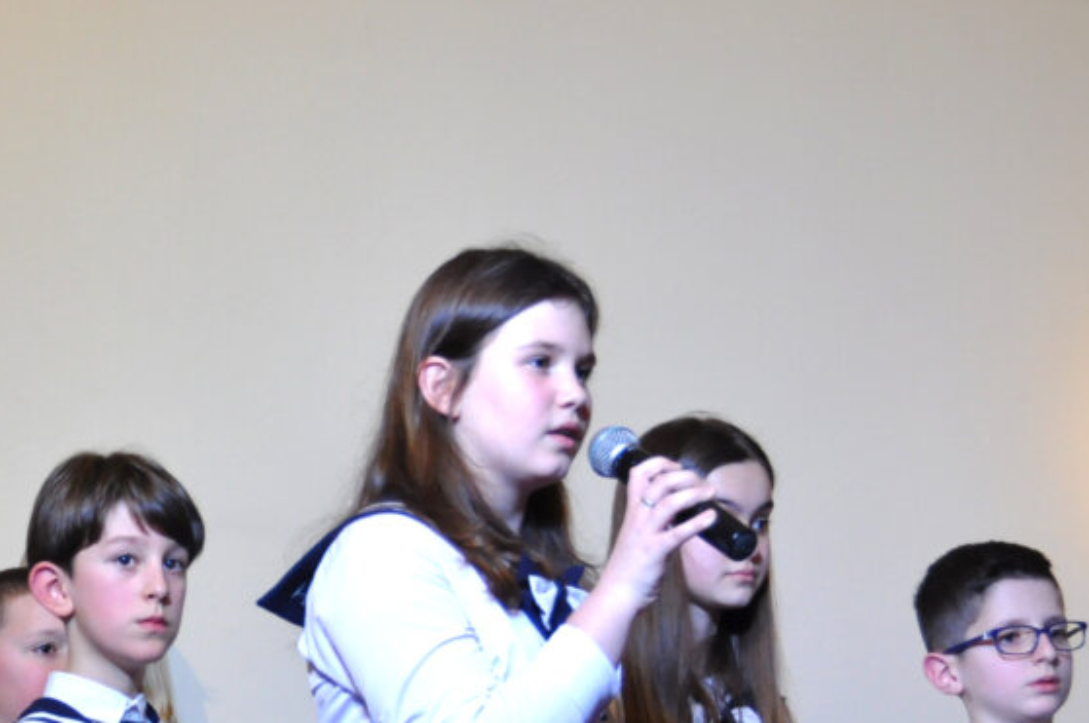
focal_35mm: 203
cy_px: 678
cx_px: 121
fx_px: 6132
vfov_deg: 6.7
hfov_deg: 10.1
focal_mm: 62
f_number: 4.8
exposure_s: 1/100
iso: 800
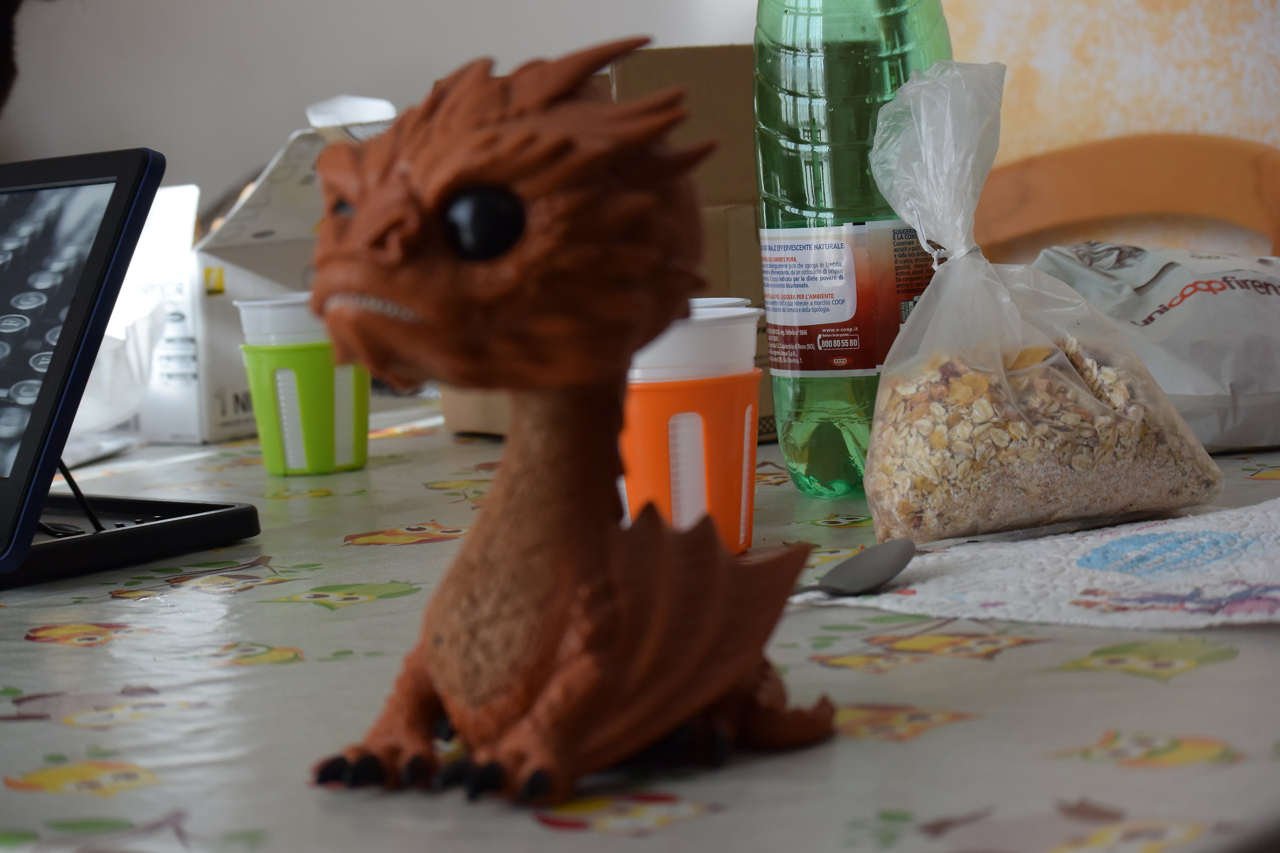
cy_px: 426
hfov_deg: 25.1
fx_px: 2880
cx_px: 640
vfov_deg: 16.9
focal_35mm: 81
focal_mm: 30
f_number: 4
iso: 180
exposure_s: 1/250
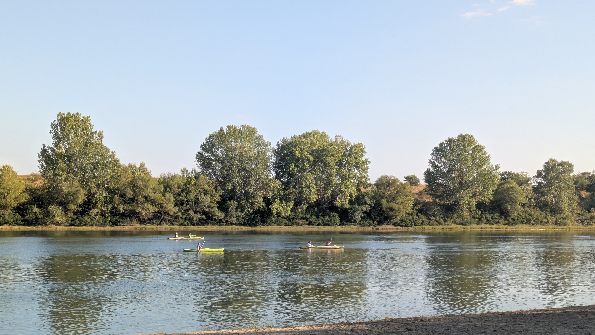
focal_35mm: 56
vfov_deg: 21.4
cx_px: 297
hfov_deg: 37.2
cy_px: 188
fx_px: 884
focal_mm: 5.43
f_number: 1.89
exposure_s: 1/1264
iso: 67
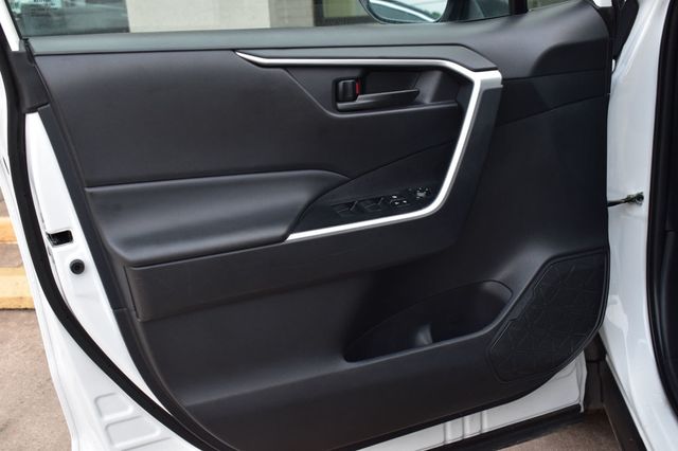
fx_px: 734
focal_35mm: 39
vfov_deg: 34.2
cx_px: 339
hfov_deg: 49.6
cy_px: 226
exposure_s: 1/15
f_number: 6.3
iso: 400
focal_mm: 26
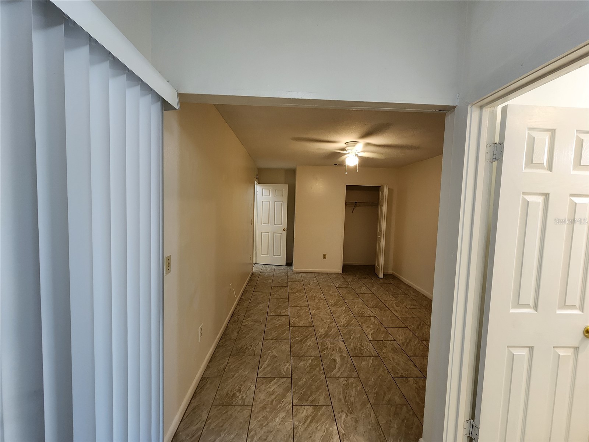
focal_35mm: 13
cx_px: 294
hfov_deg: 106.2
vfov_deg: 89.9
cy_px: 221
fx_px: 221
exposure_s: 1/60
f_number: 2.2
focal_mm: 2.2
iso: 250
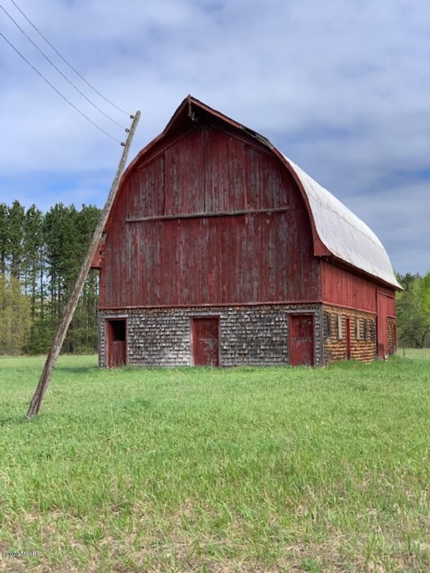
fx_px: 861
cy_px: 286
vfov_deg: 36.8
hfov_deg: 28.0
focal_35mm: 52
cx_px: 215
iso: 16
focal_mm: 6
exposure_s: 1/826
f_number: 2.4
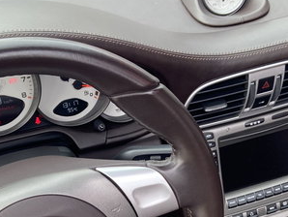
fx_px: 558
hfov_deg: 28.9
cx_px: 135
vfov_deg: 21.3
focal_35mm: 67
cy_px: 210
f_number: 1.8
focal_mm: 4.25
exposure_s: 1/178
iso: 32
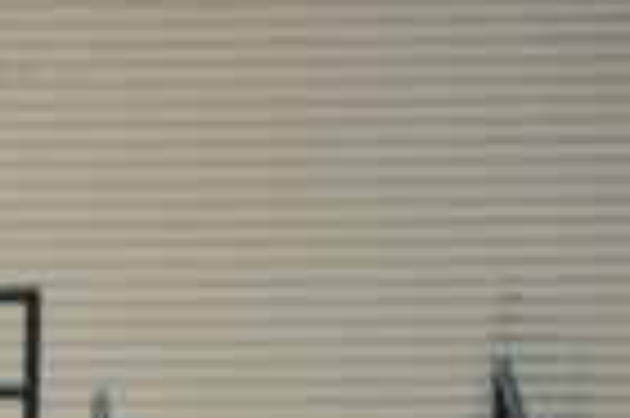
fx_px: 16029
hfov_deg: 2.2
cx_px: -702
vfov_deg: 1.5
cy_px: 939
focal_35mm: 917
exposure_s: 1/400
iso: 6400
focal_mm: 200
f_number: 2.8
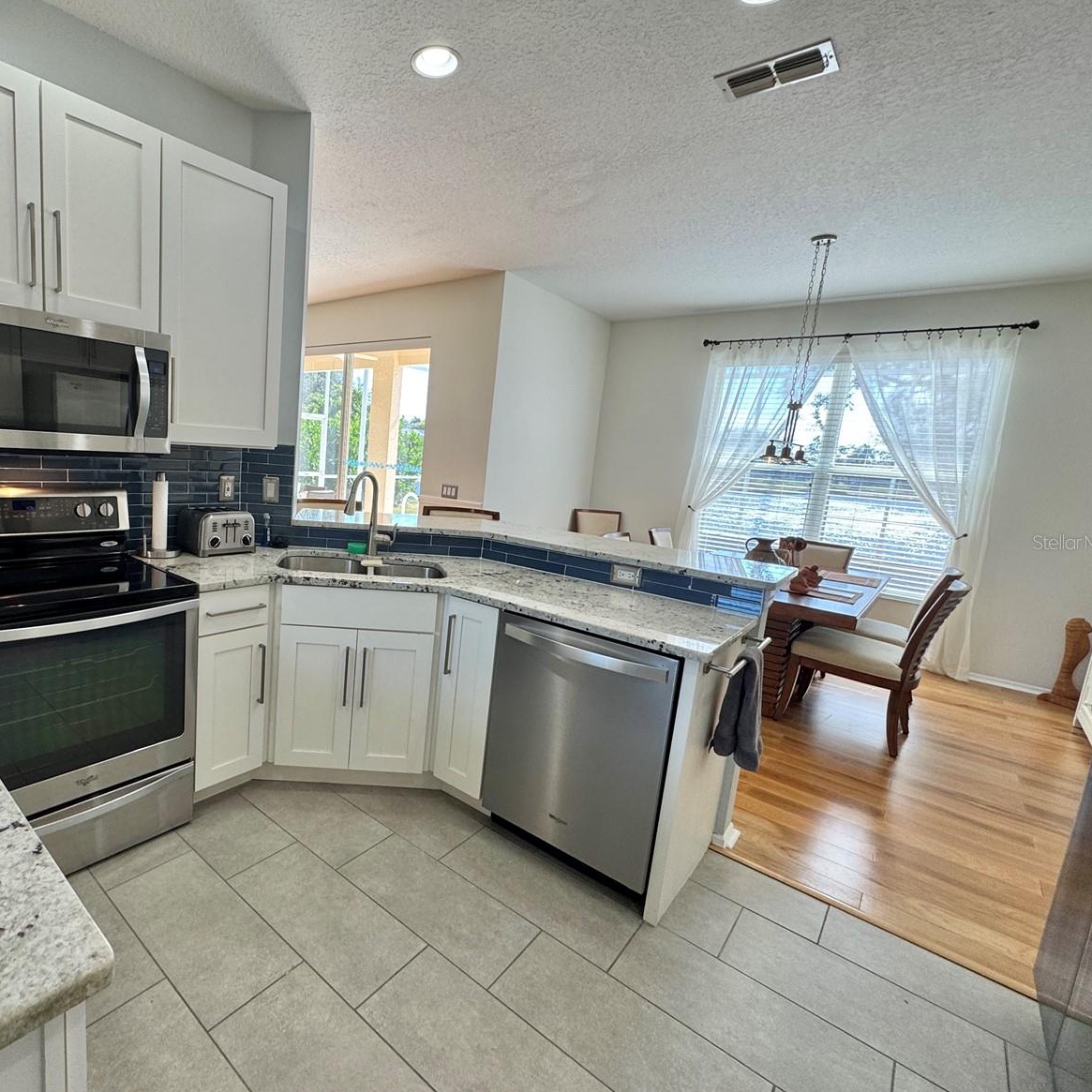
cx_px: 371
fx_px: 607
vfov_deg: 84.0
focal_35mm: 17
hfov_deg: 81.4
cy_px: 542
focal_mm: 2.22
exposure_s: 1/120
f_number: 2.2
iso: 80
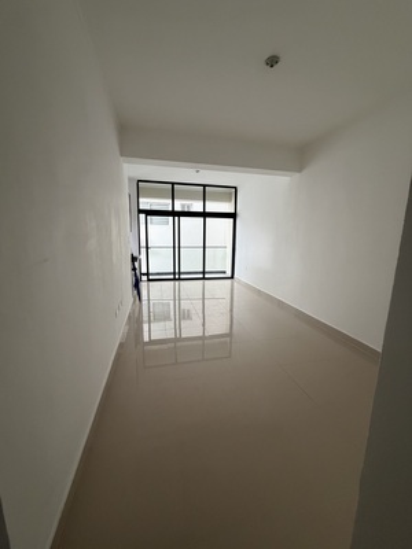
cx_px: 206
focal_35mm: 14
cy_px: 274
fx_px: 222
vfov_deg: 102.1
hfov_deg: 85.7
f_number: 2.2
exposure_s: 1/60
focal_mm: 2.22
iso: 320
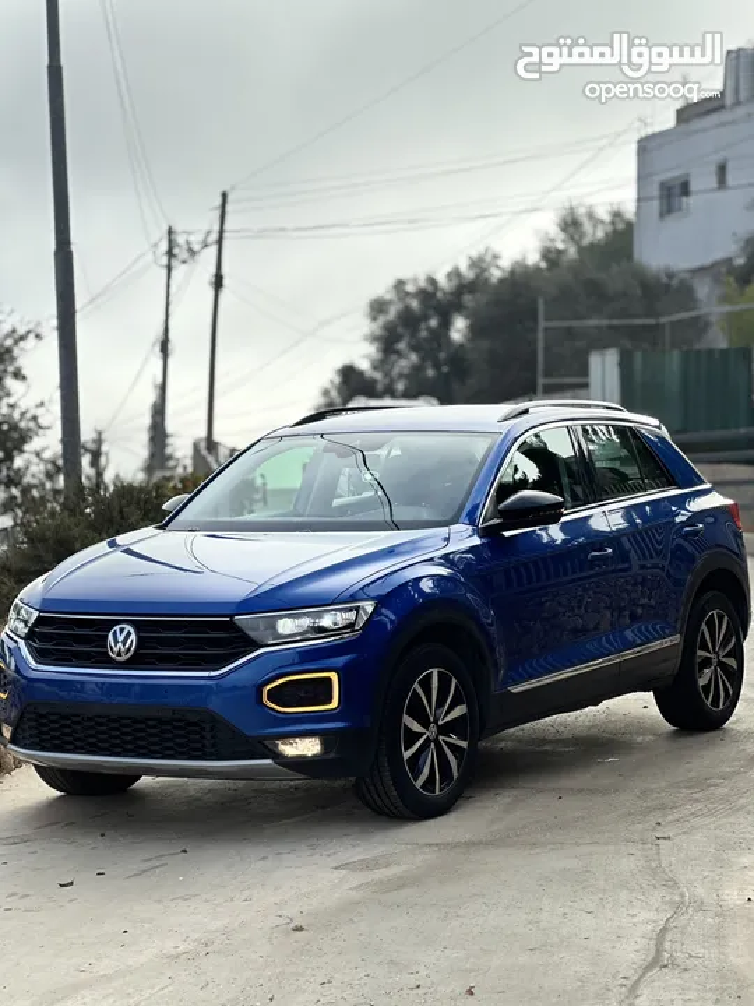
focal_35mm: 77
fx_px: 2236
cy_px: 503
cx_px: 377
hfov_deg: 19.1
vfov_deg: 25.3
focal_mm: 9
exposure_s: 1/345
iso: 32
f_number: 2.8
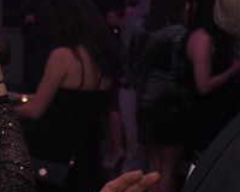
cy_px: 155
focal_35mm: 183
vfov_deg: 8.4
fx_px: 1300
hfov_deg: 10.3
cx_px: -80
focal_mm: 26
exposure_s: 1/60
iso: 400
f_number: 5
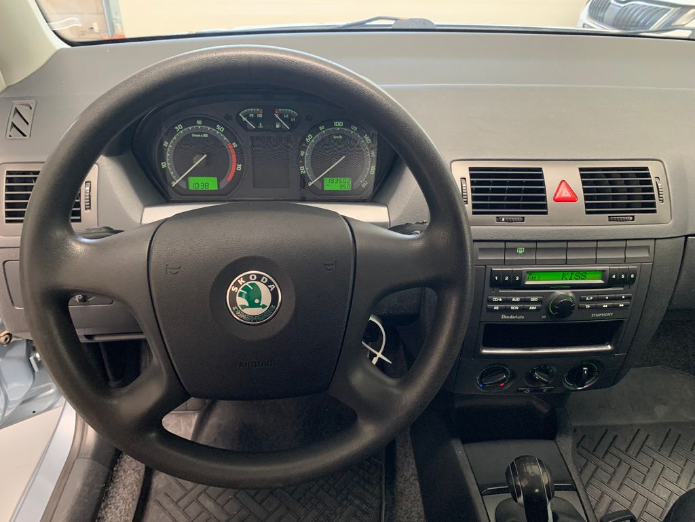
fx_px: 522
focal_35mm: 26
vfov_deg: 53.1
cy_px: 261
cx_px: 348
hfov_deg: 67.3
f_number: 1.8
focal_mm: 4.25
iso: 400
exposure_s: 1/40
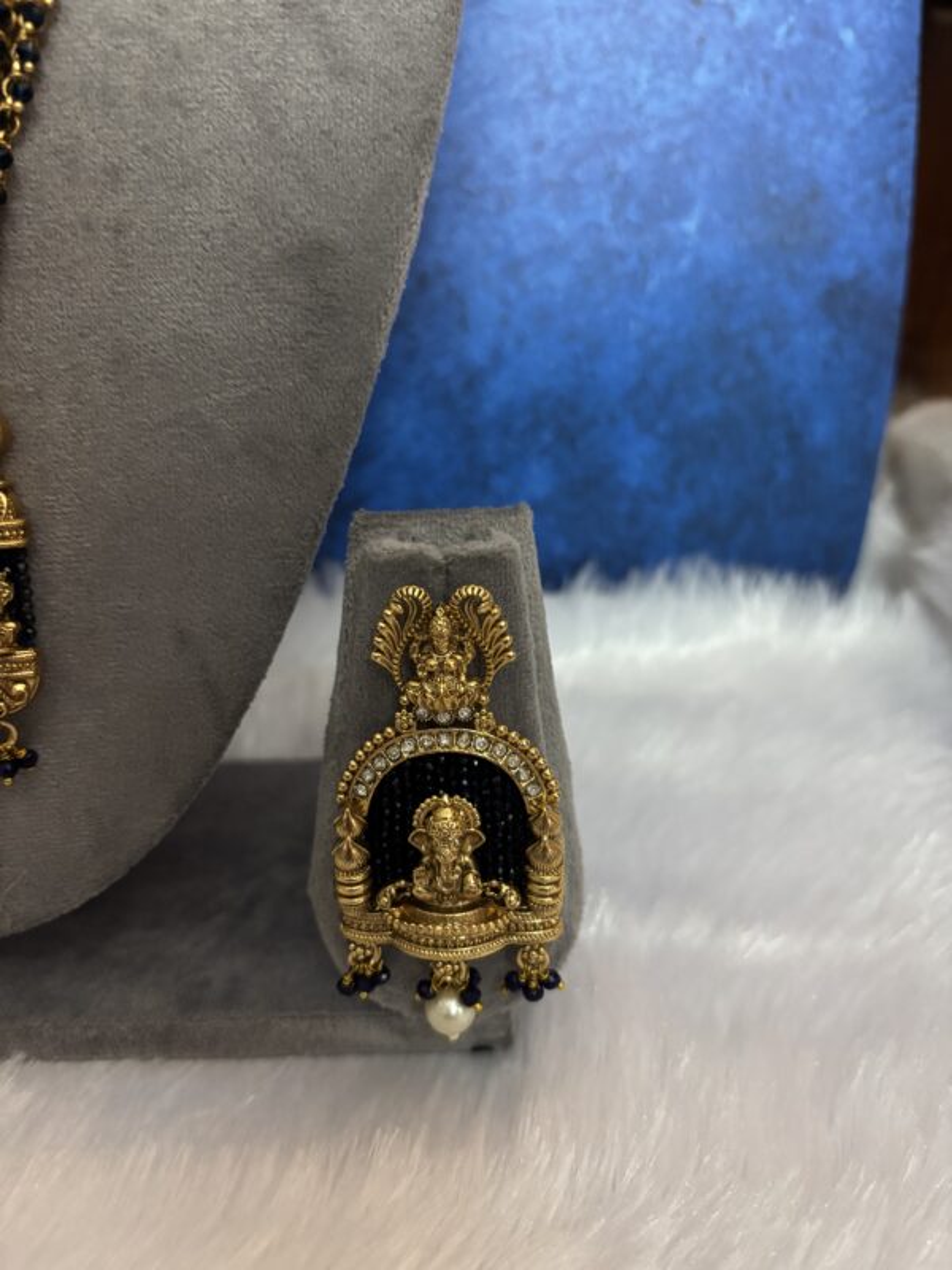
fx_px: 953
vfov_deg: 67.3
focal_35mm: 26
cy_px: 635
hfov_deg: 53.1
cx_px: 476
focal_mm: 5.96
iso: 640
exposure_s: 1/33
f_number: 1.6
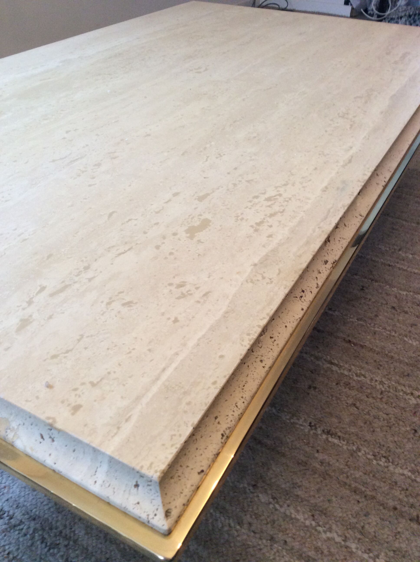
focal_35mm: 32
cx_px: 210
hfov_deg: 44.1
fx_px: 519
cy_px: 281
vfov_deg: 56.9
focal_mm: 3.3
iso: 100
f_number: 2.4
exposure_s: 1/25
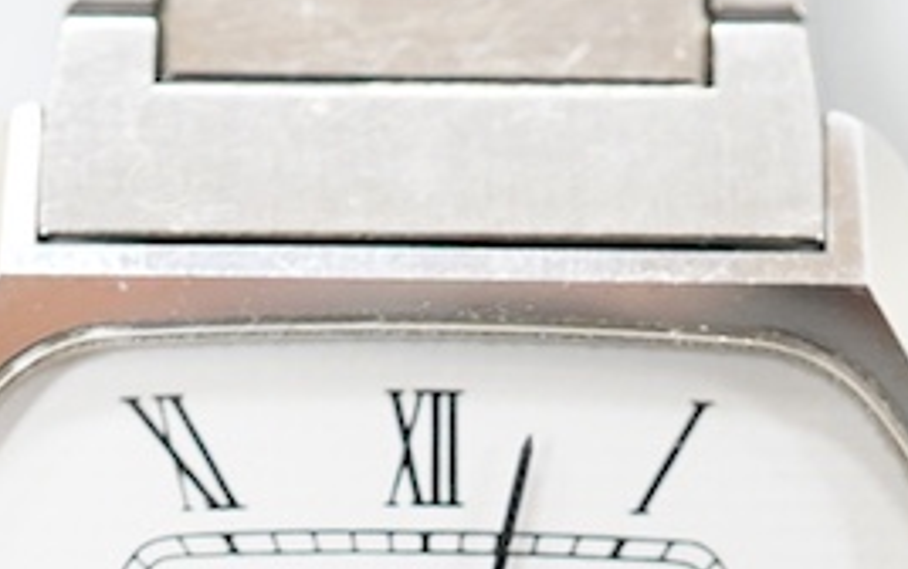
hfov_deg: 13.6
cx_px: 491
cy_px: 854
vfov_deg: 8.4
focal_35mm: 154
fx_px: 3814
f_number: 7.1
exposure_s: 1/100
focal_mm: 30
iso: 2500
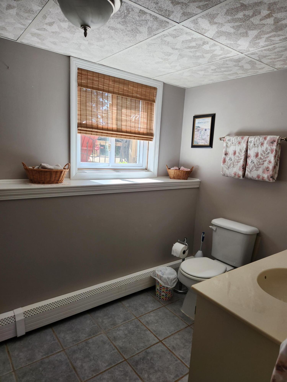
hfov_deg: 58.9
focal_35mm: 23
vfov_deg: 73.9
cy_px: 191
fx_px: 254
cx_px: 144
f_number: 1.8
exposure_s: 1/180
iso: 80
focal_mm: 5.4
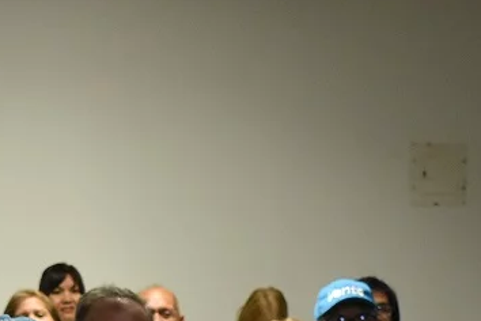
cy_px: 498
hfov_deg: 13.8
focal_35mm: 148
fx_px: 1972
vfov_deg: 9.0
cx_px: 29
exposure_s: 1/60
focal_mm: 31
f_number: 4.2
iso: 1400
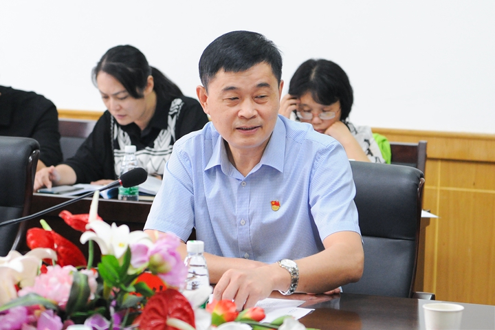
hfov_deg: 28.8
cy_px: 165
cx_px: 248
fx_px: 962
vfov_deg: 19.5
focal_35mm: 70
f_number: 3.5
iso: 1600
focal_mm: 70
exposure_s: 1/100
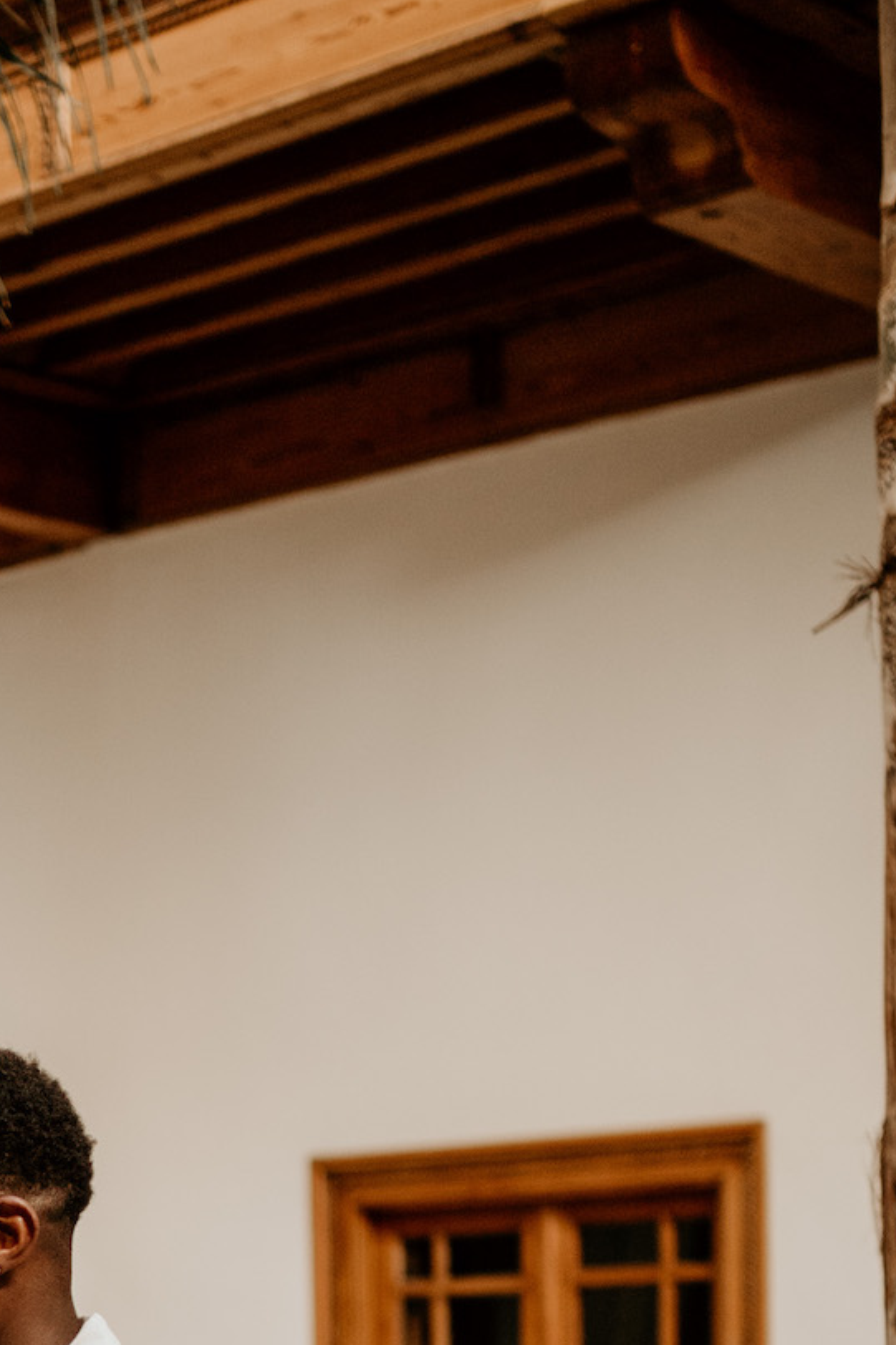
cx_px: -2
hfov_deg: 13.9
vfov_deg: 19.9
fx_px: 3623
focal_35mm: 97
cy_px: 1569
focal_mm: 35
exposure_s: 1/500
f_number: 1.4
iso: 160
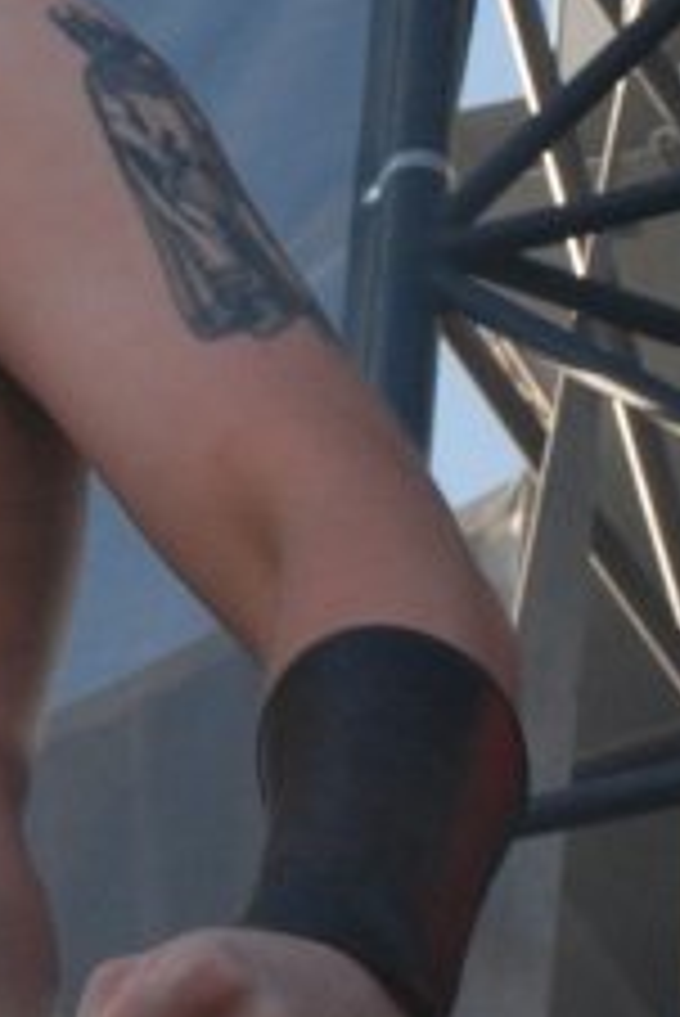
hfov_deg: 5.5
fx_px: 6987
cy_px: 108
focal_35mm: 247
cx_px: -419
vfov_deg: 8.3
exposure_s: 1/200
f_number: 10
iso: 800
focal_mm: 48
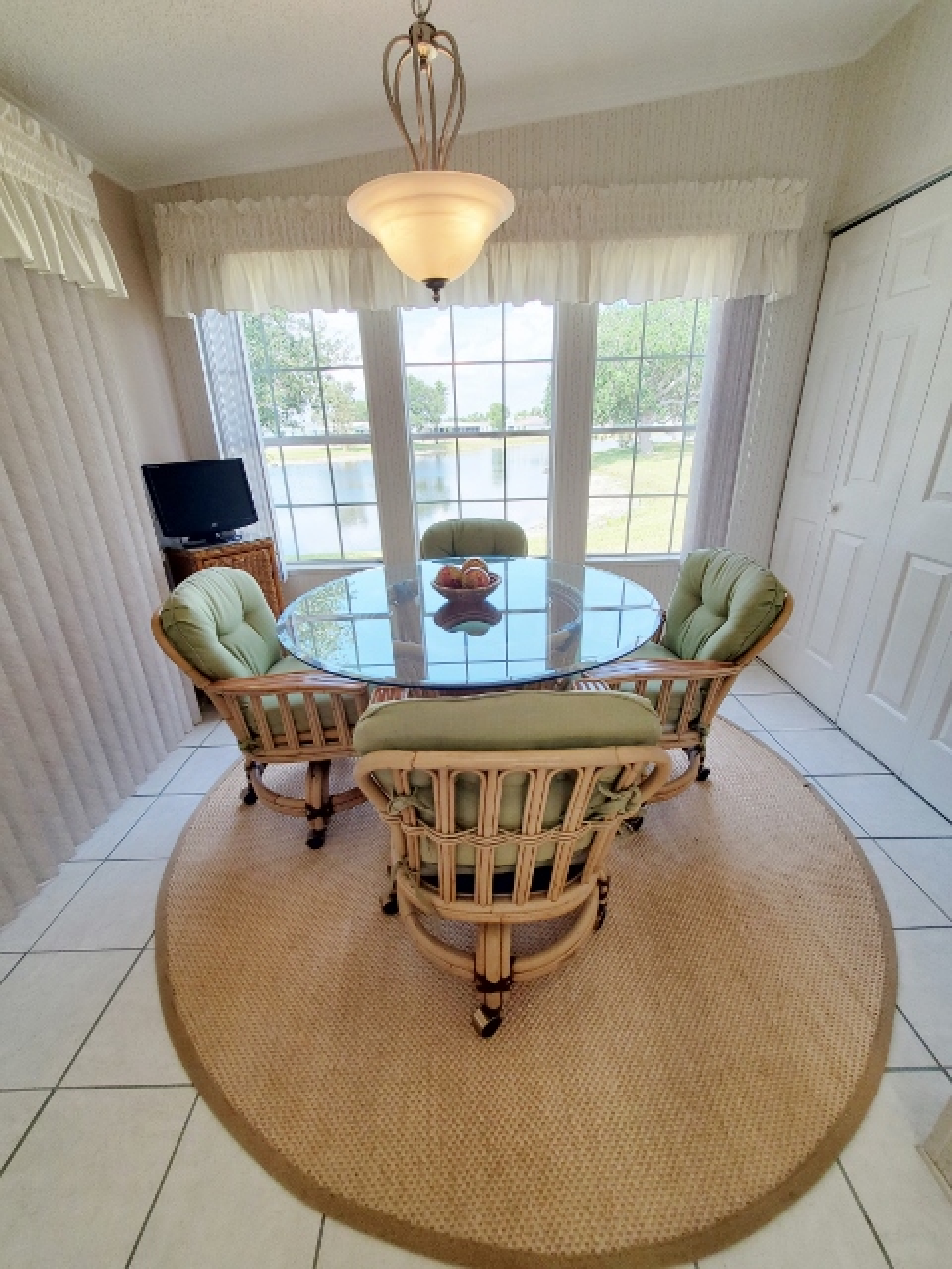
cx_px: 476
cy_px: 634
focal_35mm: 13
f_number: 2.2
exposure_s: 1/190
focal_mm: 1.8
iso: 50
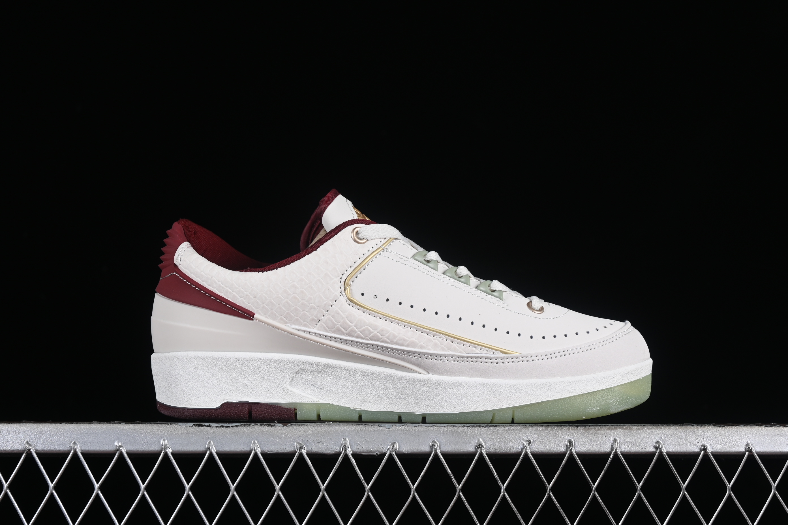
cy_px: 262
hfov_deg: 27.0
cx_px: 394
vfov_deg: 18.2
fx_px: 1642
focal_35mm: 75
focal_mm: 50
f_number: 8
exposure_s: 1/80
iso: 160
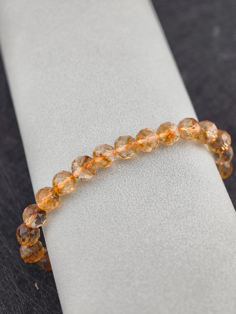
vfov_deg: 23.0
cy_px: 157
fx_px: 771
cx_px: 118
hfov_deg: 17.4
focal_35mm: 85
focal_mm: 22.48
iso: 125
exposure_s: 1/160
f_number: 2.67
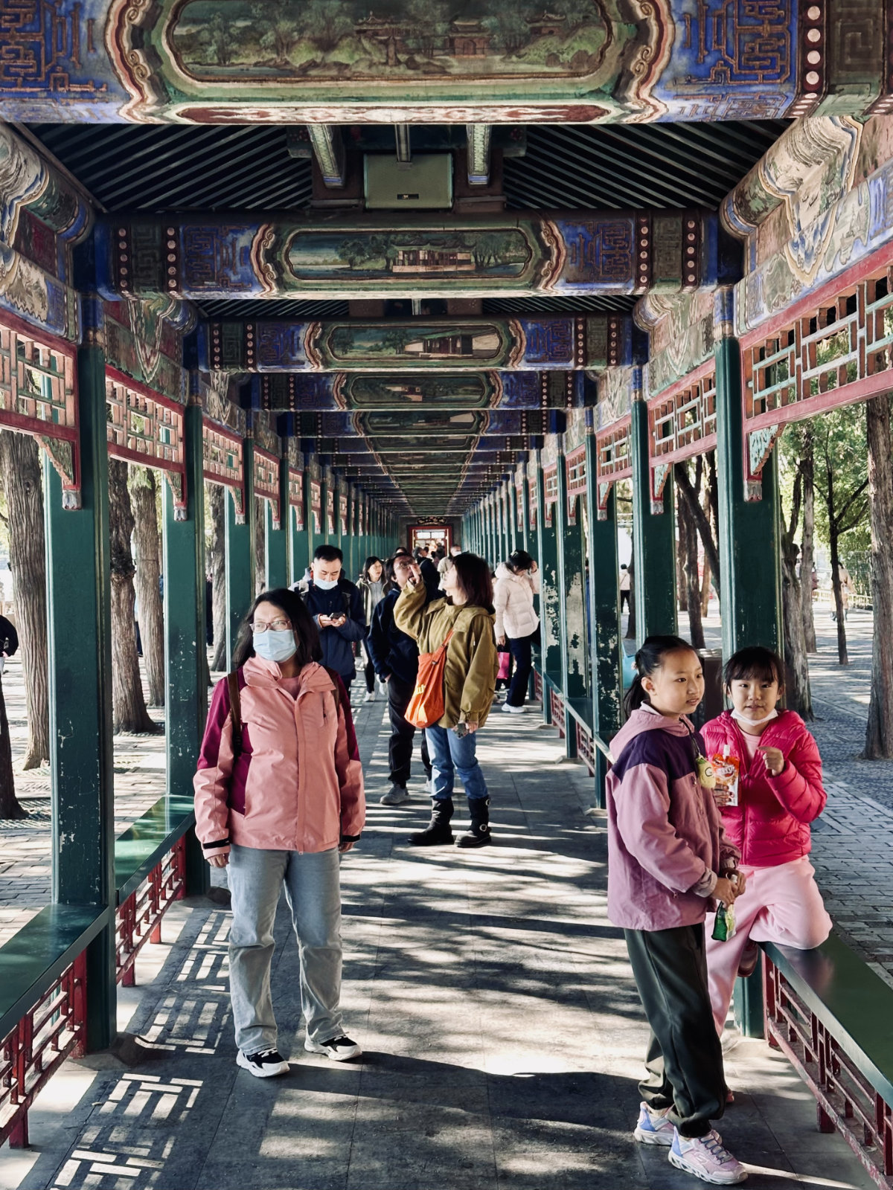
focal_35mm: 48
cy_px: 595
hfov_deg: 30.3
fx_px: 1651
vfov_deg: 39.7
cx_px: 446
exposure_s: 1/121
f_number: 1.8
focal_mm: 6.9
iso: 80
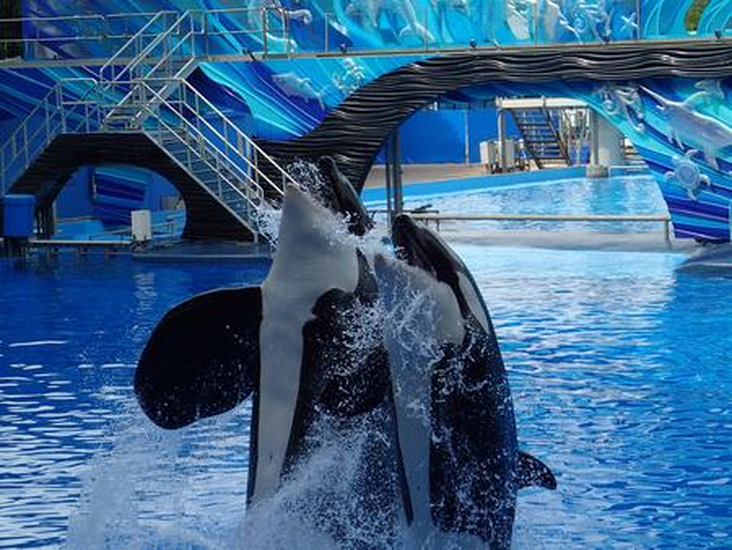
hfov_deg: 19.6
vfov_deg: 14.8
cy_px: 275
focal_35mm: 100
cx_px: 366
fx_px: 2116
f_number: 4.9
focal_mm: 18
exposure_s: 1/640
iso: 200
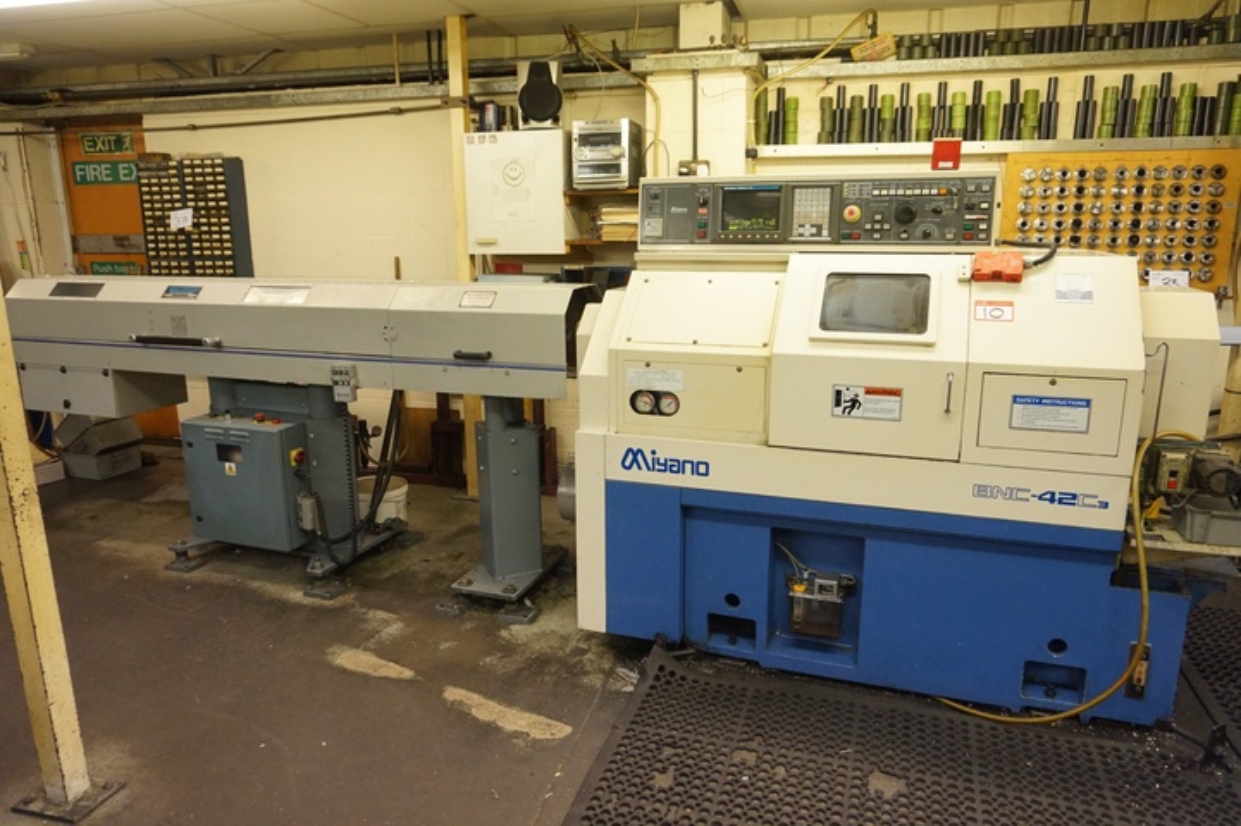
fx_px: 827
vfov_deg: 53.1
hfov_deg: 73.8
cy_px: 413
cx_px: 620
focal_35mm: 24
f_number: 4
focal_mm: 16
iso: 1600
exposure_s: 1/160
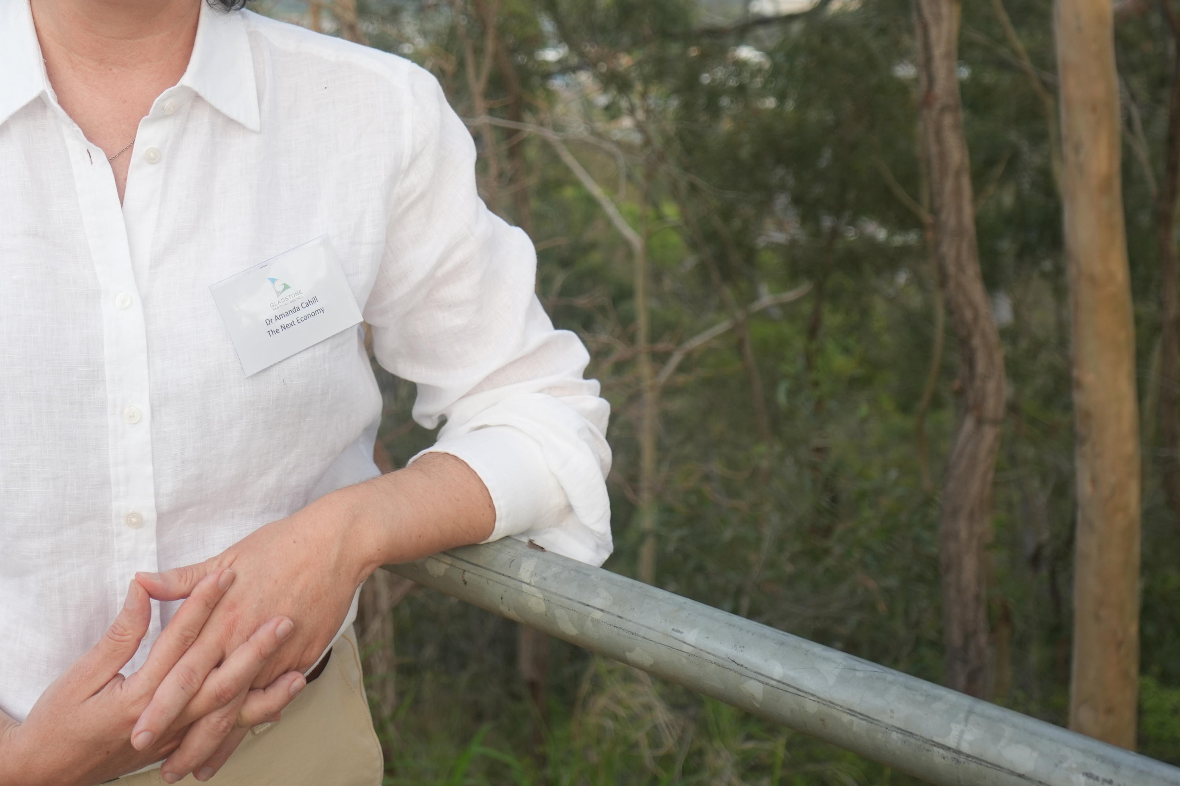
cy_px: 140
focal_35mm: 50
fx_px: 1639
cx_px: 341
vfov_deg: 26.4
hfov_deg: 38.9
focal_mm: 30
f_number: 4.5
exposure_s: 1/125
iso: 250
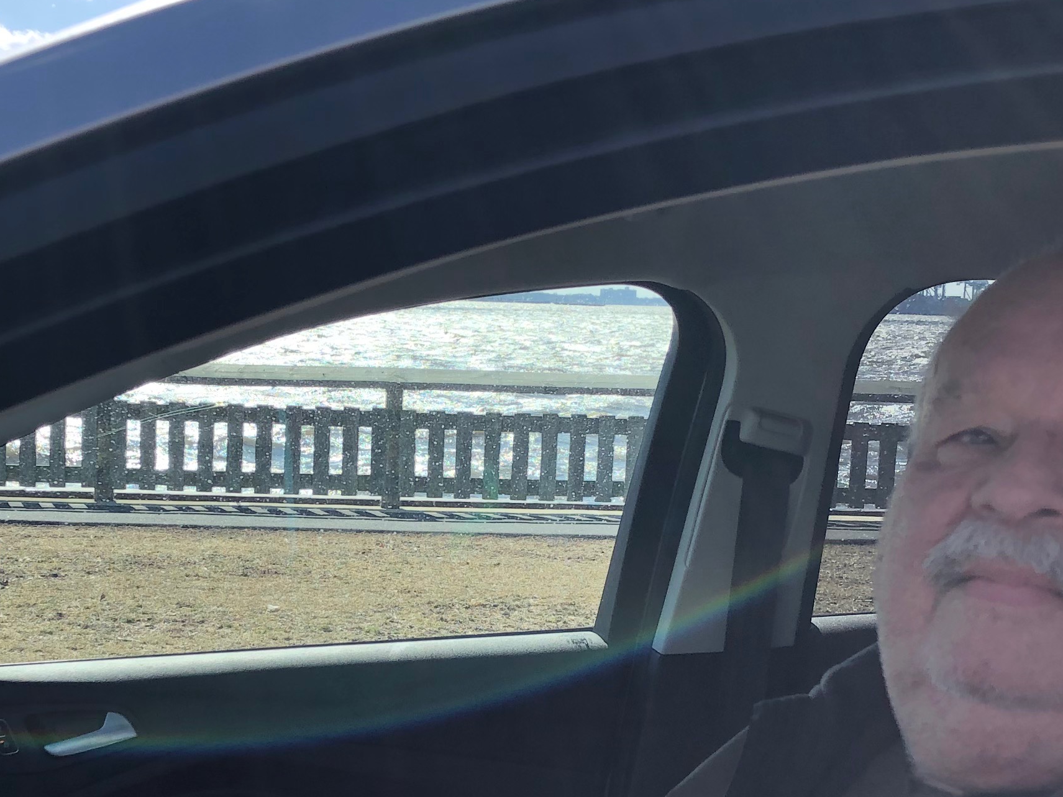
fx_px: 2027
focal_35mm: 66
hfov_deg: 29.3
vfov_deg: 22.0
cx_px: 395
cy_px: 603
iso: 20
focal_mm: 3.99
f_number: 1.8
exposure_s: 1/685
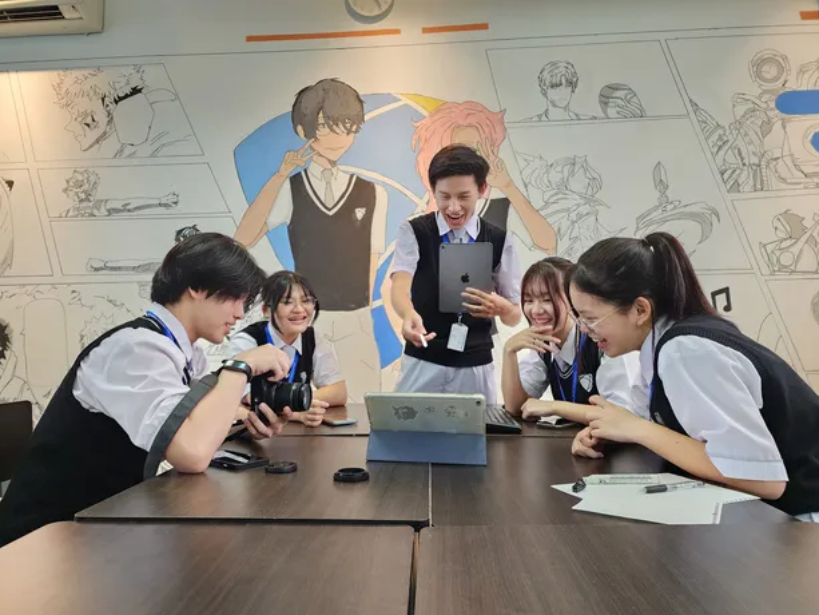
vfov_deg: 56.8
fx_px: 568
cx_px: 395
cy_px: 305
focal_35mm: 24
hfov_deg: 71.6
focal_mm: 6.4
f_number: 1.8
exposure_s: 1/50
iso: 640
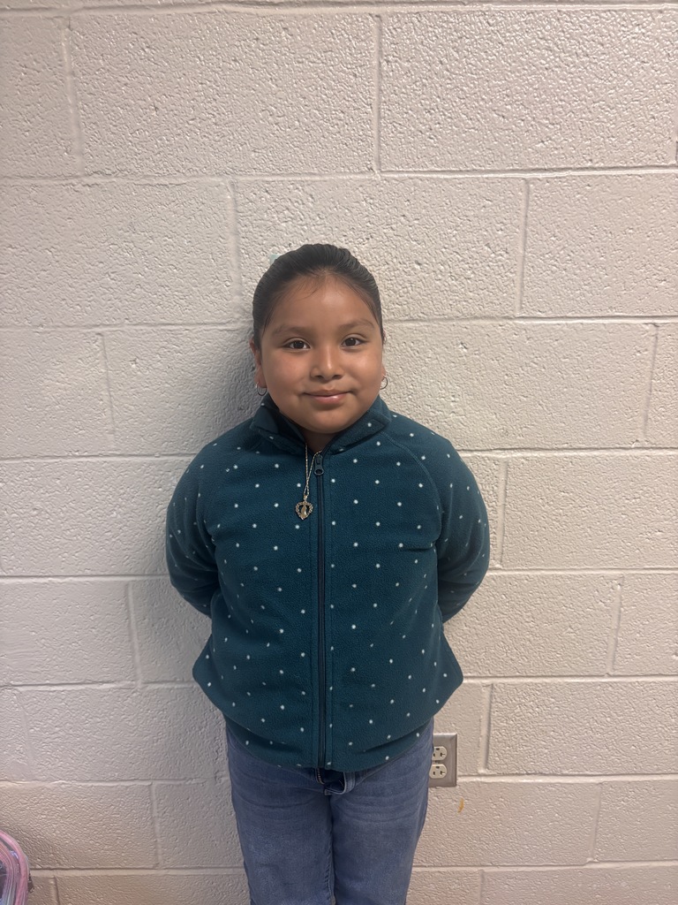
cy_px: 452
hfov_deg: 53.1
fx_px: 679
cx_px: 339
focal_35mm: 26
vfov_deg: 67.3
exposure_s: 1/60
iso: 200
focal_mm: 5.96
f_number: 1.6
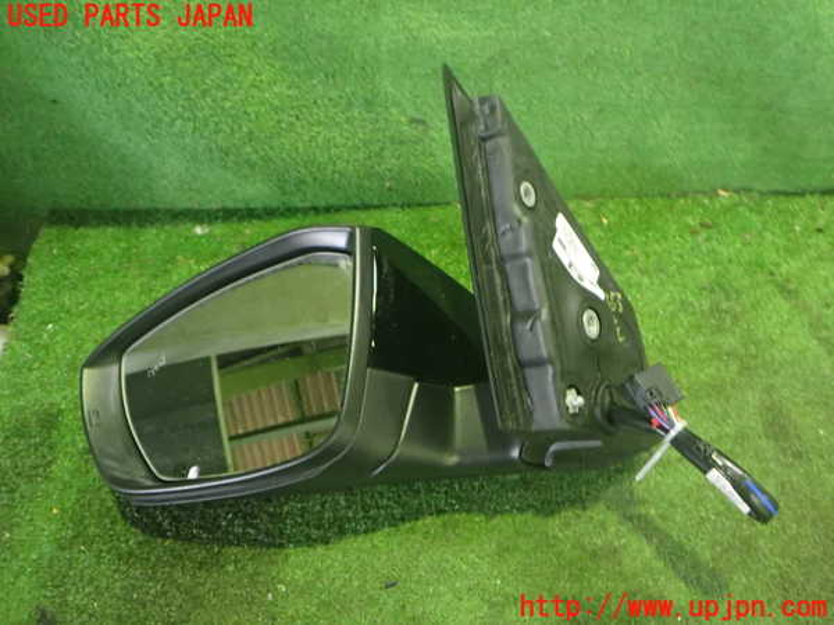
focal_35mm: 30
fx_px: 723
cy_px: 312
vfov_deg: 46.8
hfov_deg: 60.0
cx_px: 417
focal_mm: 5.4
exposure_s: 1/20
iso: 800
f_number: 2.3
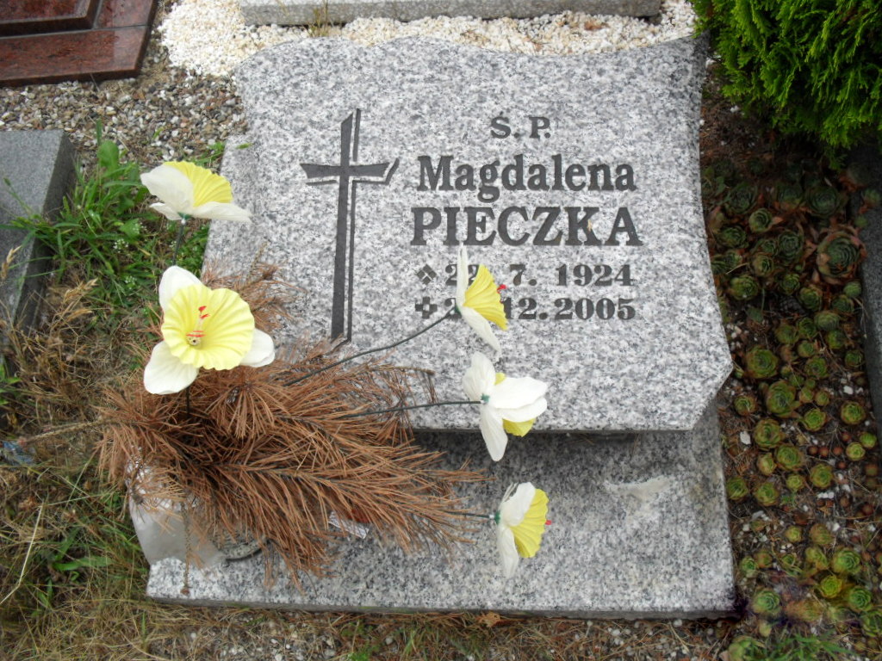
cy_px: 330
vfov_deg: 40.7
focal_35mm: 35
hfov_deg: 52.6
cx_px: 441
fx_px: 892
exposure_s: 1/500
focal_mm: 6.3
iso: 100
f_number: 3.2
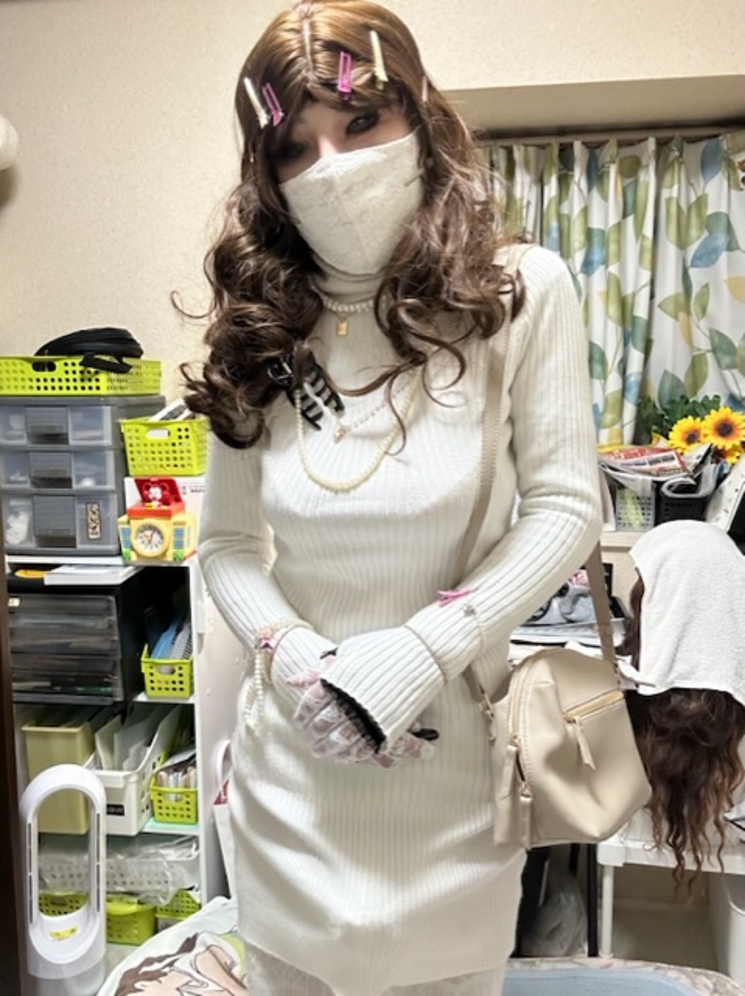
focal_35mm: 30
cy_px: 498
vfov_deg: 60.0
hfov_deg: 46.7
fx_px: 862
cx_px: 372
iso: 125
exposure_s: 1/60
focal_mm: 2.69
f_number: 1.9
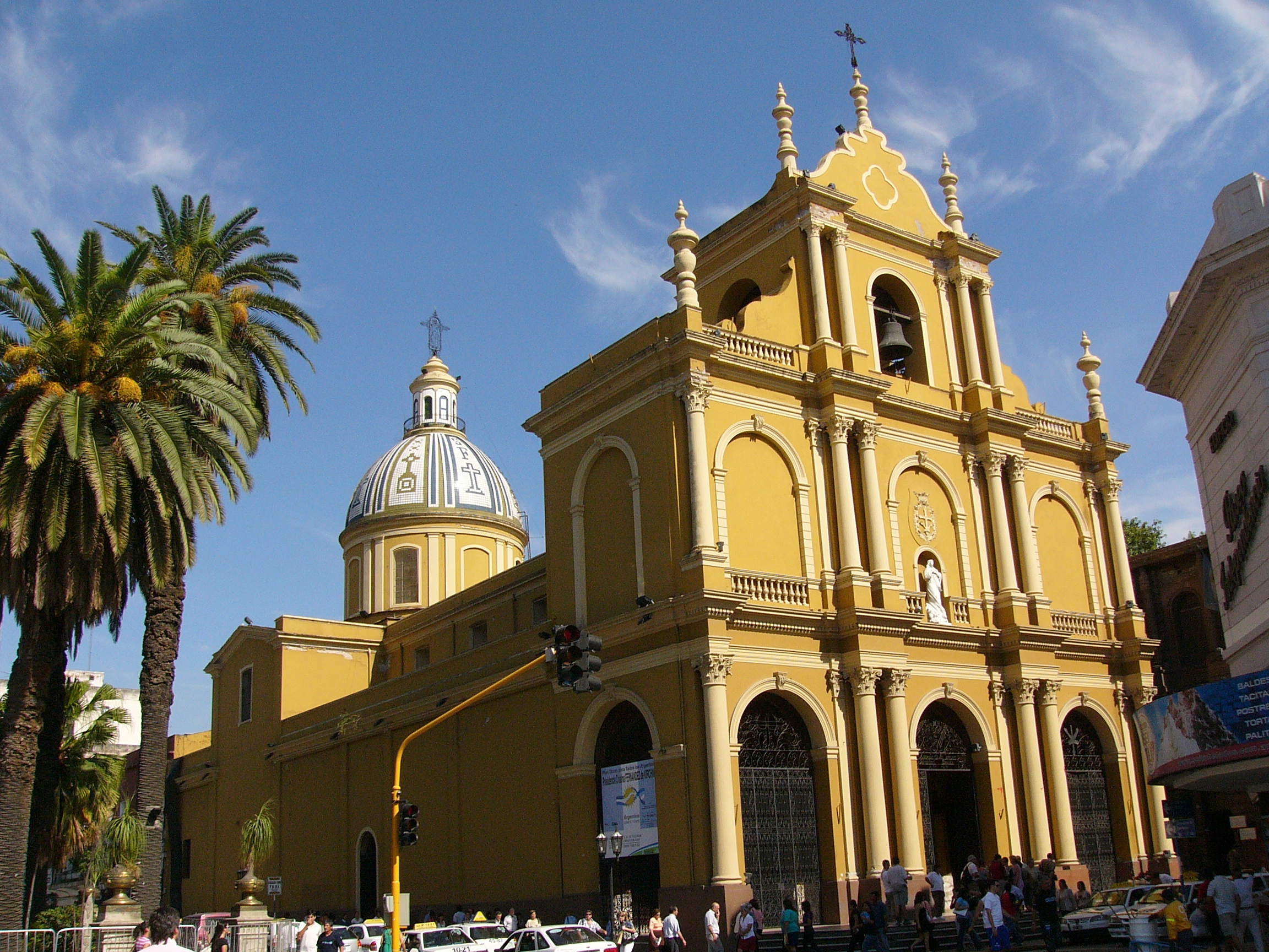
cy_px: 476
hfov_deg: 51.4
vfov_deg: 39.7
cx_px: 634
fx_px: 1320
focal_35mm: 36
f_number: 4.6
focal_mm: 6
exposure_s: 1/1300
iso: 100
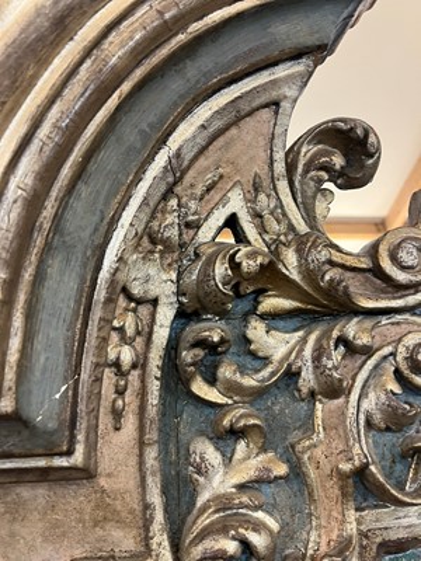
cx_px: 210
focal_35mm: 26
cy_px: 280
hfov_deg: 53.1
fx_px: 422
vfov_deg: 67.3
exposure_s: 1/50
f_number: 1.6
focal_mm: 5.1
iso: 160
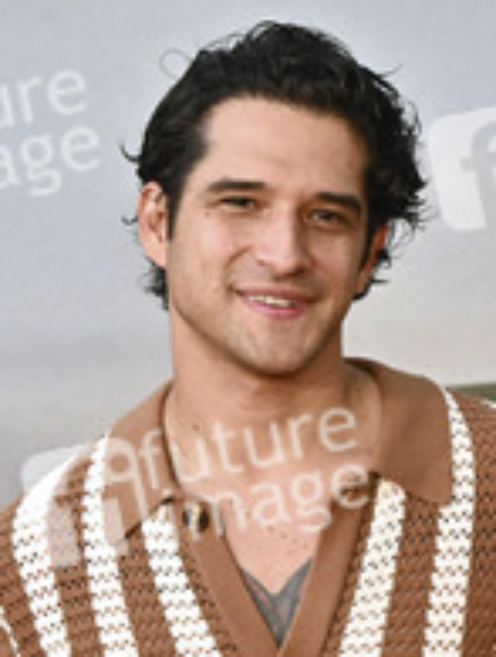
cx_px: 295
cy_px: 657
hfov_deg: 7.9
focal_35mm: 189
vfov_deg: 10.4
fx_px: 3599
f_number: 5
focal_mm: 64
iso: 2500
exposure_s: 1/320
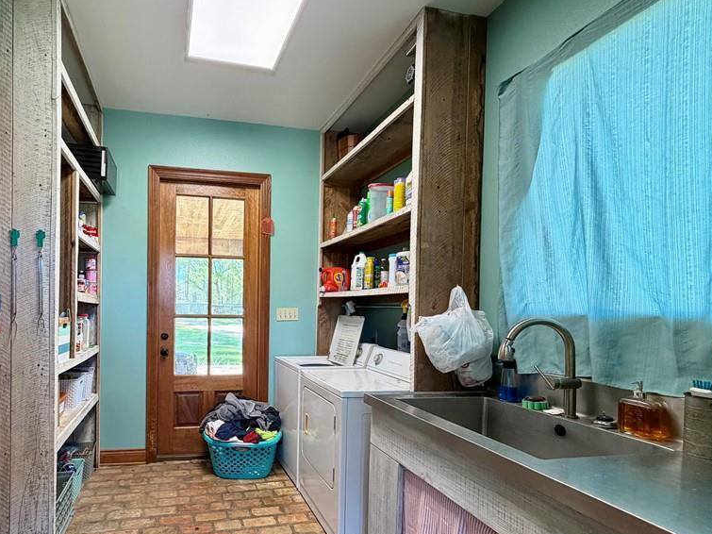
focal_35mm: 19
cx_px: 251
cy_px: 314
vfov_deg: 68.1
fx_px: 391
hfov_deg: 82.4
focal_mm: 2.22
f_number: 2.2
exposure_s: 1/60
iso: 200
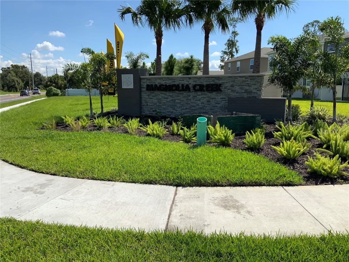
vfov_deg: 48.2
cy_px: 131
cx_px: 174
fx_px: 292
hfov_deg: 61.7
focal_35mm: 29
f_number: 1.8
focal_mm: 3
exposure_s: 1/2667
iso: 16
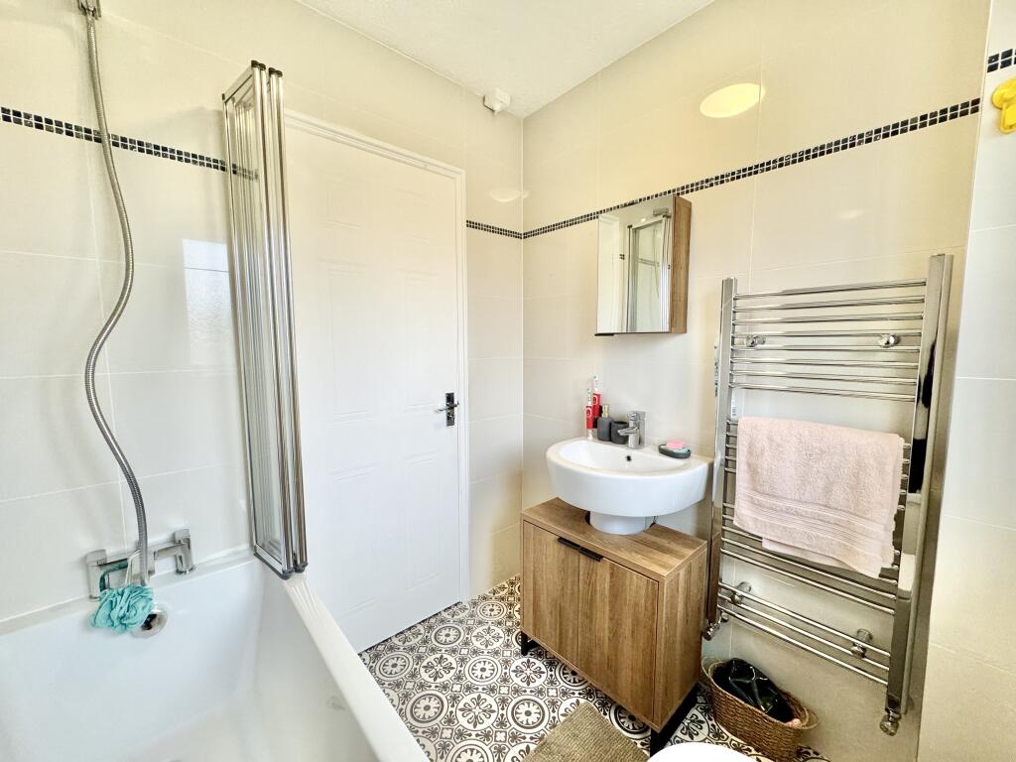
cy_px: 381
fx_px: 411
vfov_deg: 85.7
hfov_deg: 102.1
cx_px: 508
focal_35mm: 14
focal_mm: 2.22
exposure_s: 1/100
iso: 200
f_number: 2.2
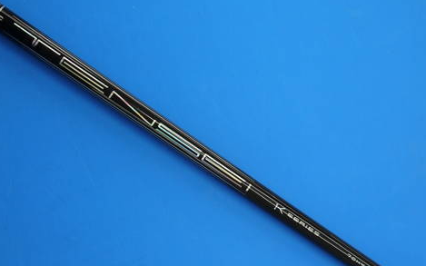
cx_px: 198
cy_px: 128
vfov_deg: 23.5
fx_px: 638
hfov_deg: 36.9
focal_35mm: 55
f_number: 4.2
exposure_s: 1/80
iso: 160
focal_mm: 19
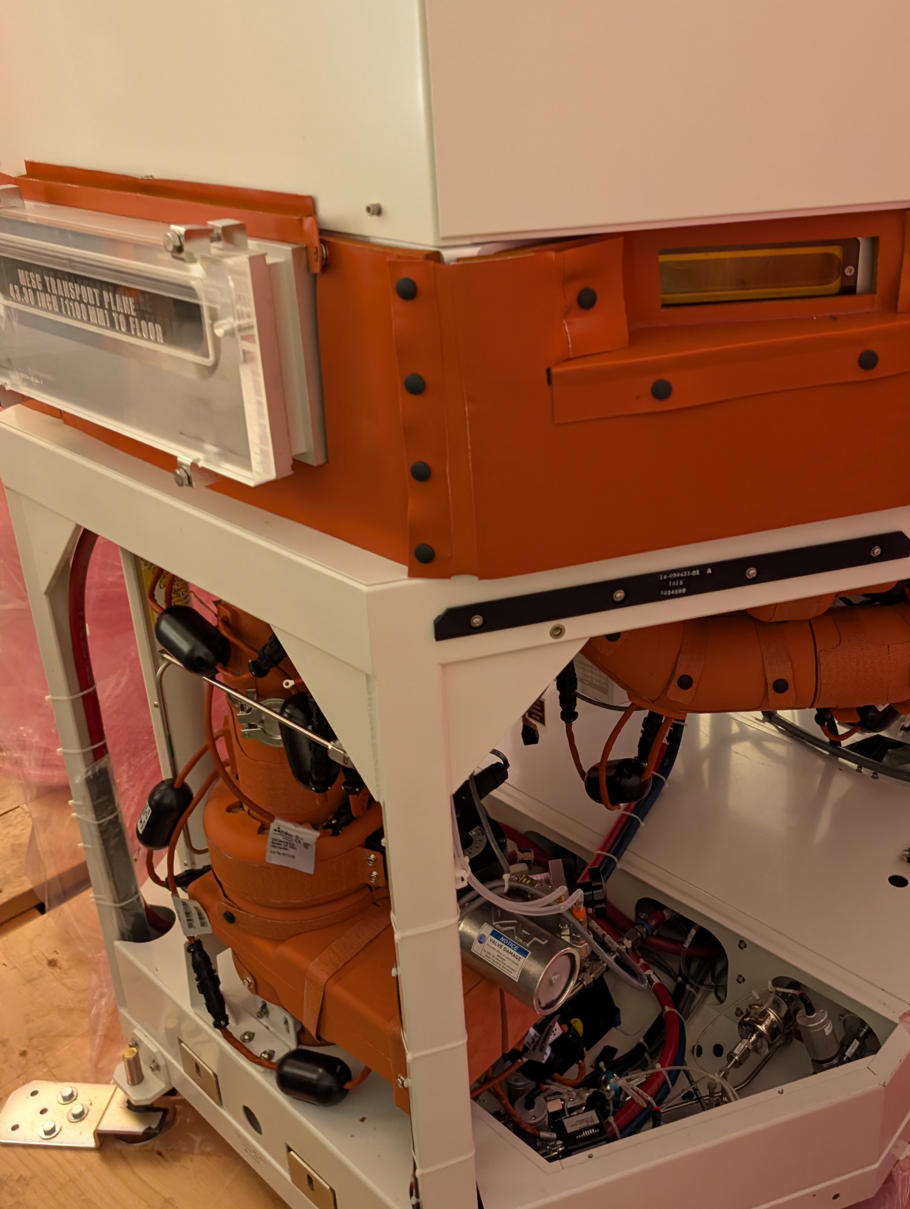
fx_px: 1084
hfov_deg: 45.2
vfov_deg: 57.9
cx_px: 555
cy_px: 489
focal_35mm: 31
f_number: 1.68
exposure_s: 1/136
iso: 1580
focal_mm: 6.9
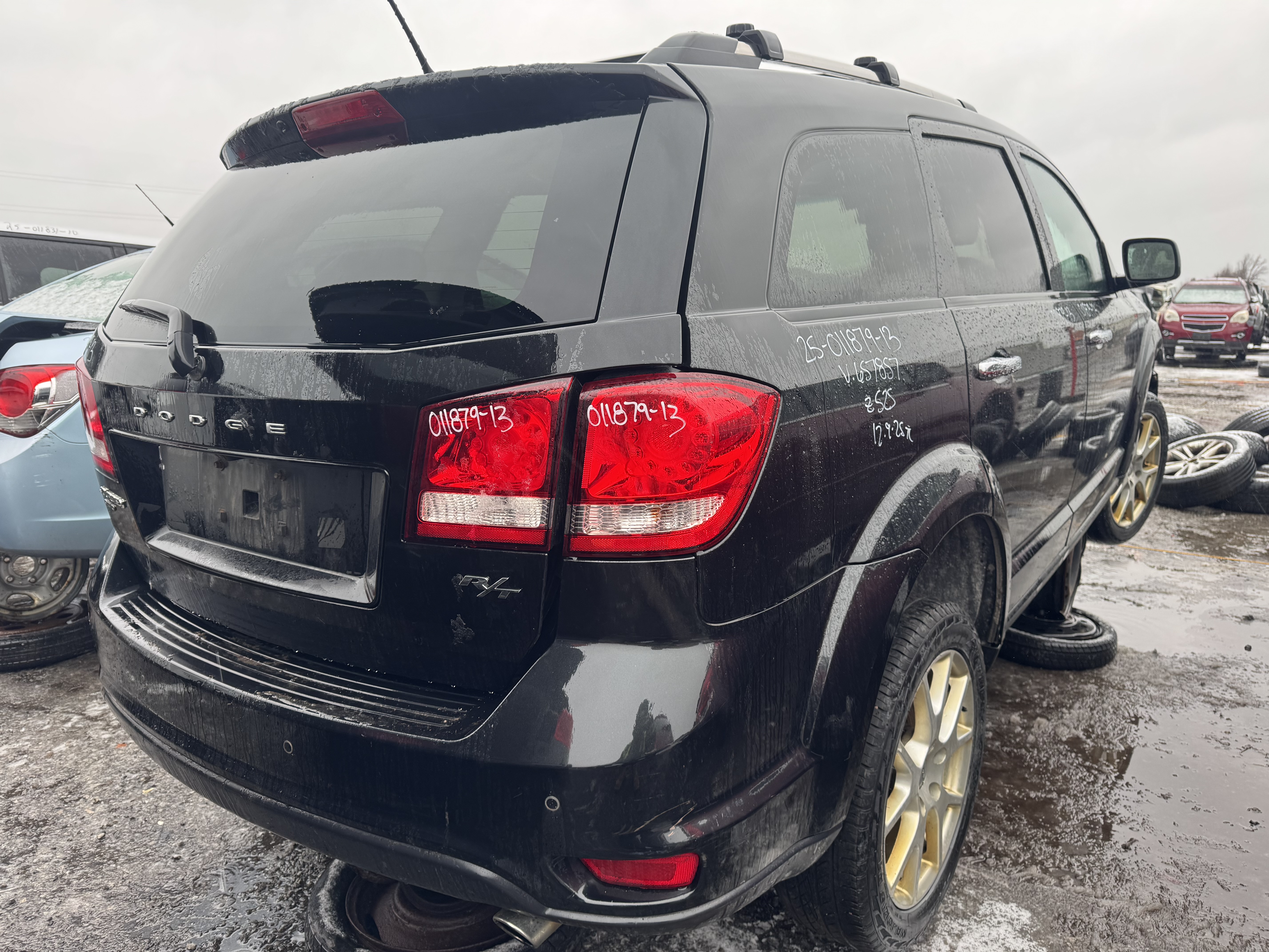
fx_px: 880
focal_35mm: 24
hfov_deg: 71.6
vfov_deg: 56.8
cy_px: 476
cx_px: 634
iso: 80
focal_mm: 6.76
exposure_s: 1/121
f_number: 1.78
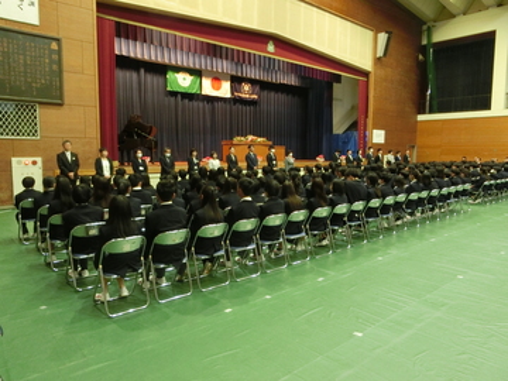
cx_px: 254
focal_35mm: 25
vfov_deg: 54.9
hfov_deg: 69.4
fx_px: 367
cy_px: 190
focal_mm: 4.5
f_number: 3.5
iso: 400
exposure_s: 1/15
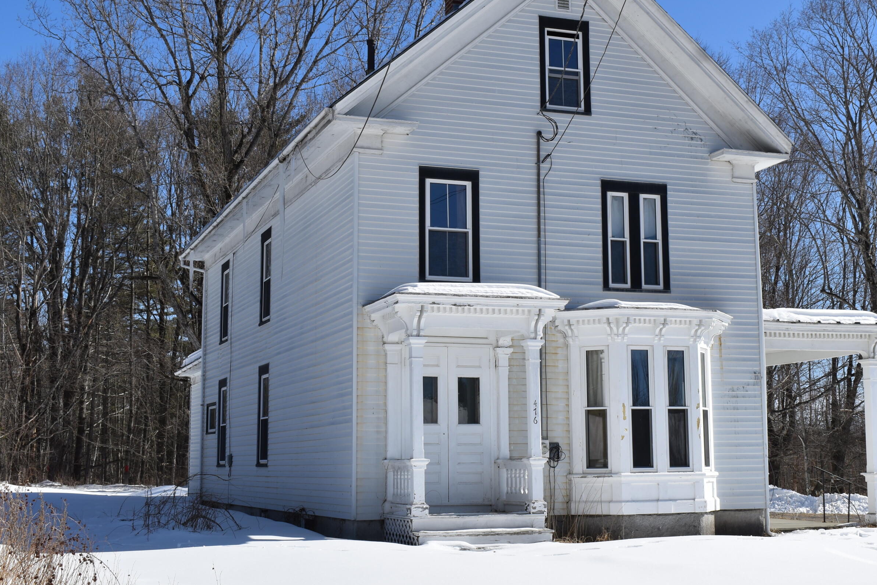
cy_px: 238
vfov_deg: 25.5
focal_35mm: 53
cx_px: 494
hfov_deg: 37.5
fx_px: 1291
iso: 100
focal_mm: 28
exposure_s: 1/400
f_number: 10
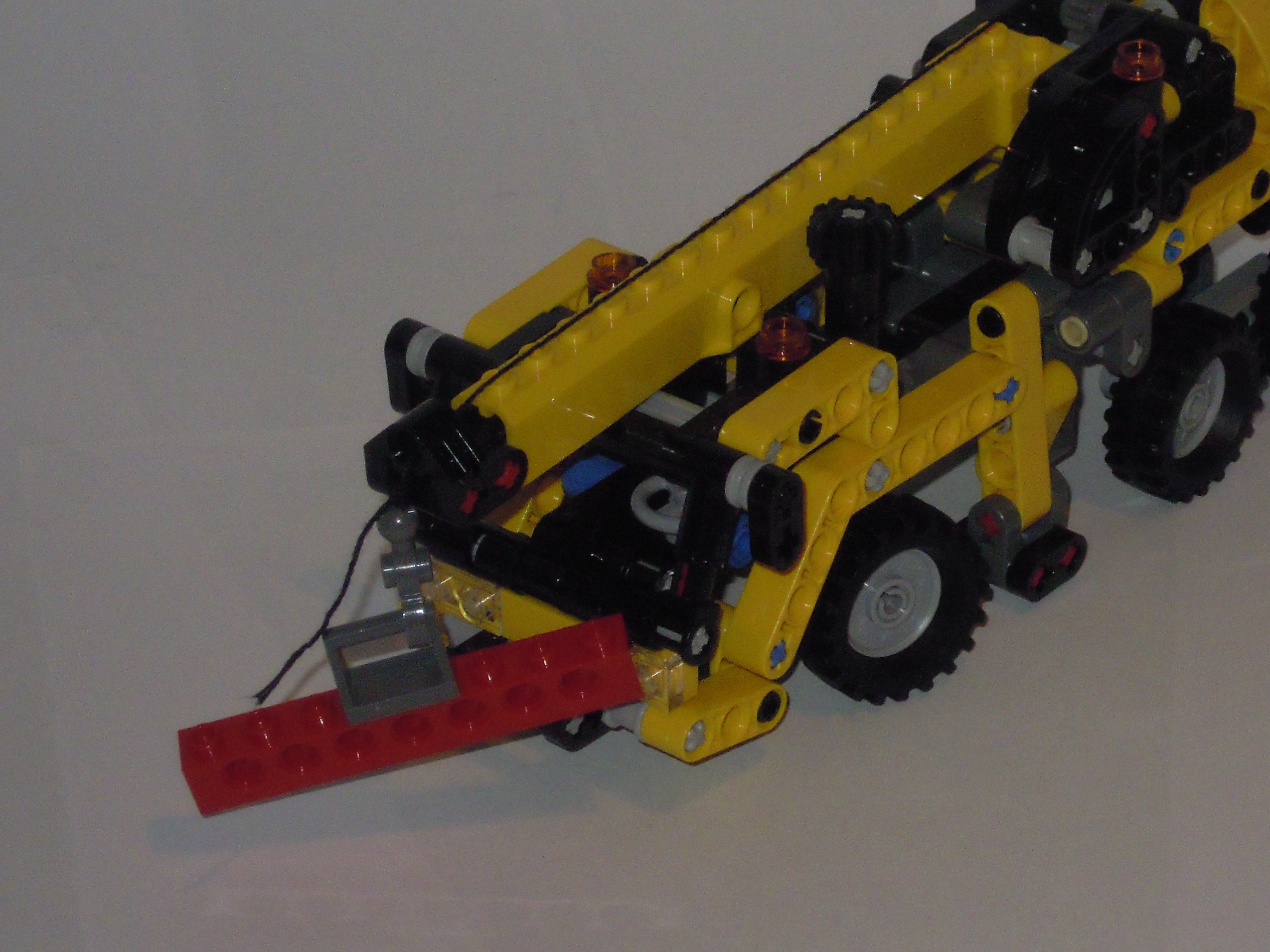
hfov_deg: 12.5
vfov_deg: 9.4
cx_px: 929
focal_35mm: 158
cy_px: 388
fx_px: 5797
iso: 400
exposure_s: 1/50
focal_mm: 17.9
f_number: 5.4
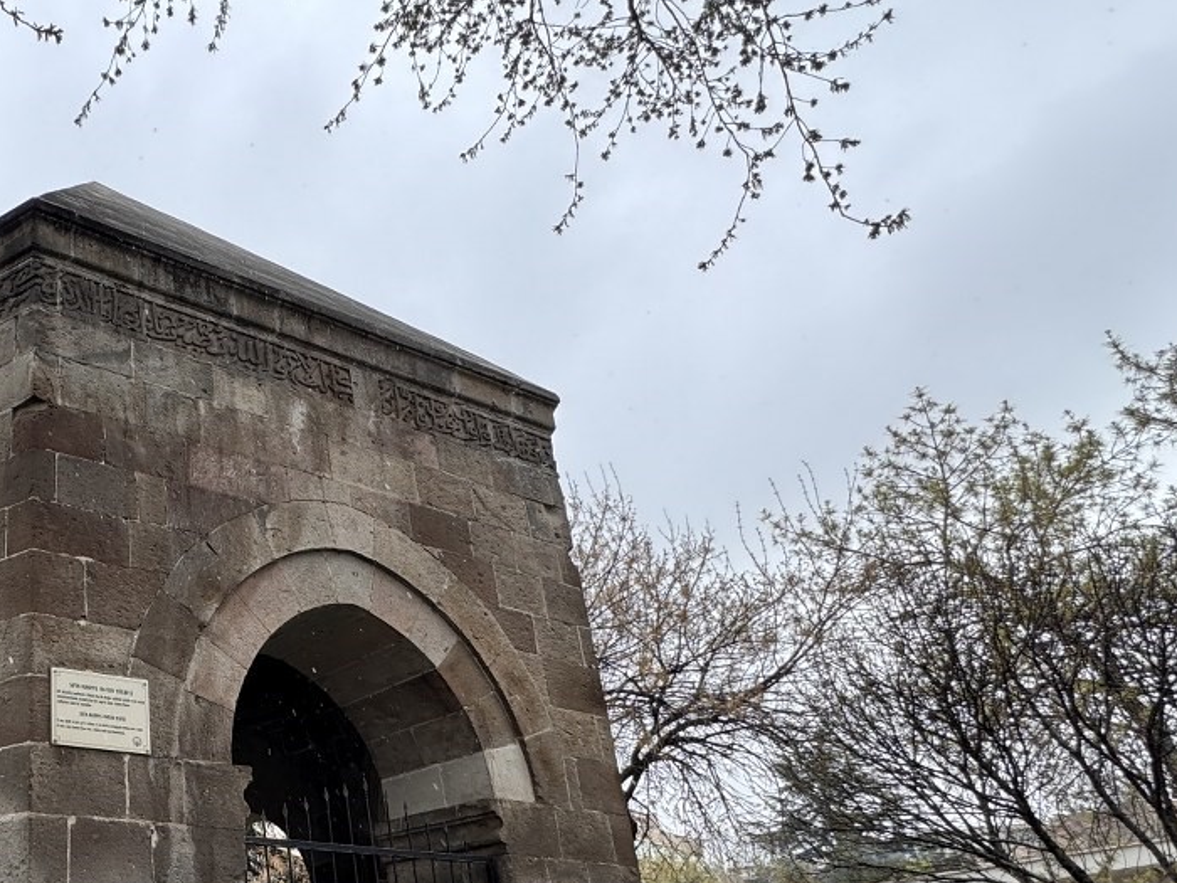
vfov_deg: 47.9
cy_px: 661
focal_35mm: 28
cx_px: 89
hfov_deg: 54.2
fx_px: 952
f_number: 2.2
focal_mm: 2.22
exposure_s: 1/211
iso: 40
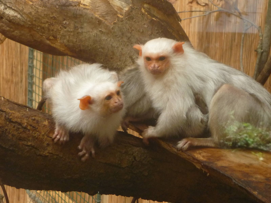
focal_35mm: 127
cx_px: 136
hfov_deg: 15.5
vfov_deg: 11.7
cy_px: 102
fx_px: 994
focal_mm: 16.5
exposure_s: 1/125
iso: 320
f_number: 5.1
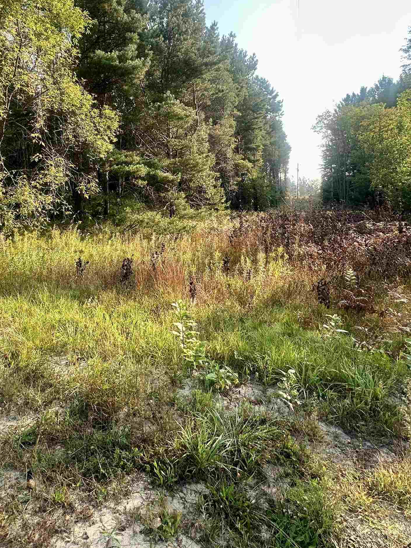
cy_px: 215
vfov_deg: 73.0
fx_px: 364
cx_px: 140
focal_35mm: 23
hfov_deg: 57.7
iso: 40
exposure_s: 1/361
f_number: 2.2
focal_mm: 2.22
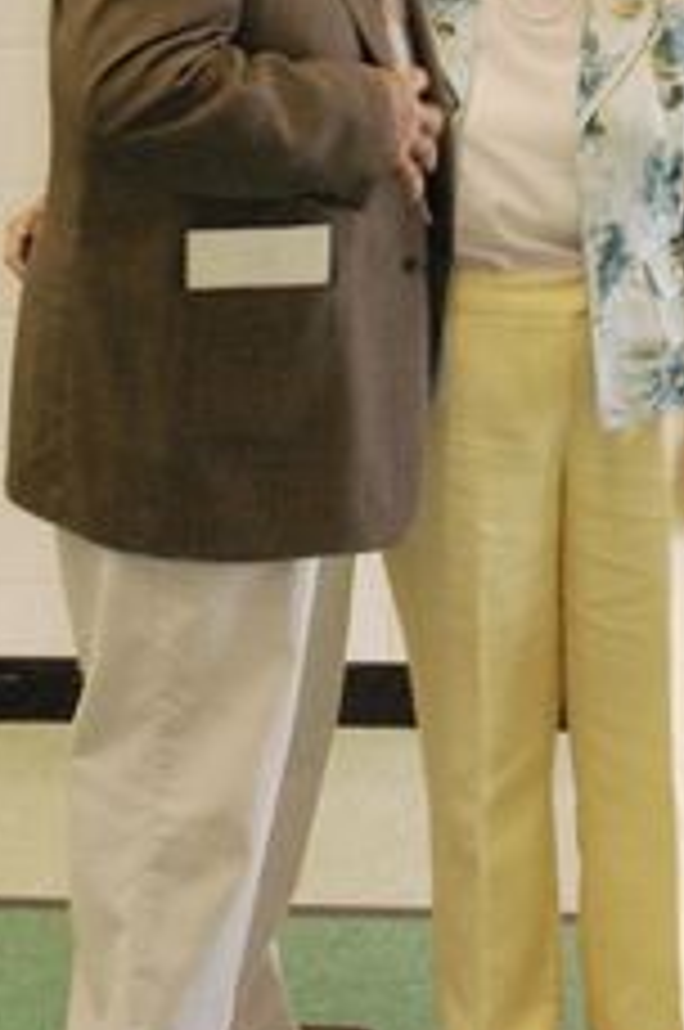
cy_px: 337
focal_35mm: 131
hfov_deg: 10.4
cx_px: 418
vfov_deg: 15.6
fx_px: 3745
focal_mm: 50
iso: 1600
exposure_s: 1/25
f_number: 6.3
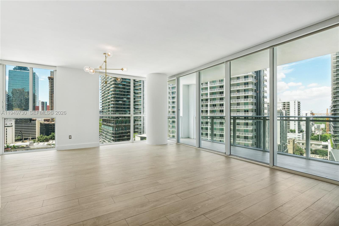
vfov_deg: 67.4
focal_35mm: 18
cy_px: 113
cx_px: 170
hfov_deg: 90.0
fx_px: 169
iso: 400
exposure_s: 1/320
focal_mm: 12
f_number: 8
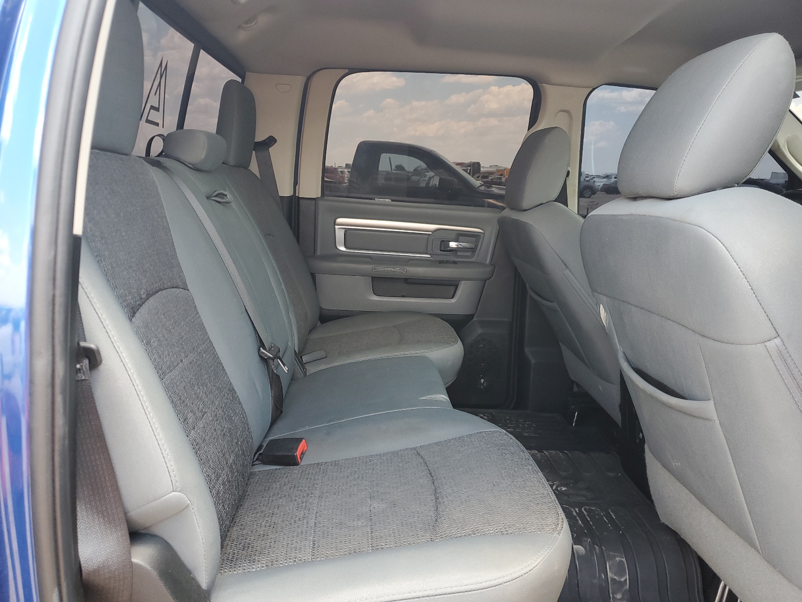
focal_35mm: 26
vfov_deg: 53.1
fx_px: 602
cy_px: 301
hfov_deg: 67.3
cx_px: 401
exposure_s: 1/120
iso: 72
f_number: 1.5
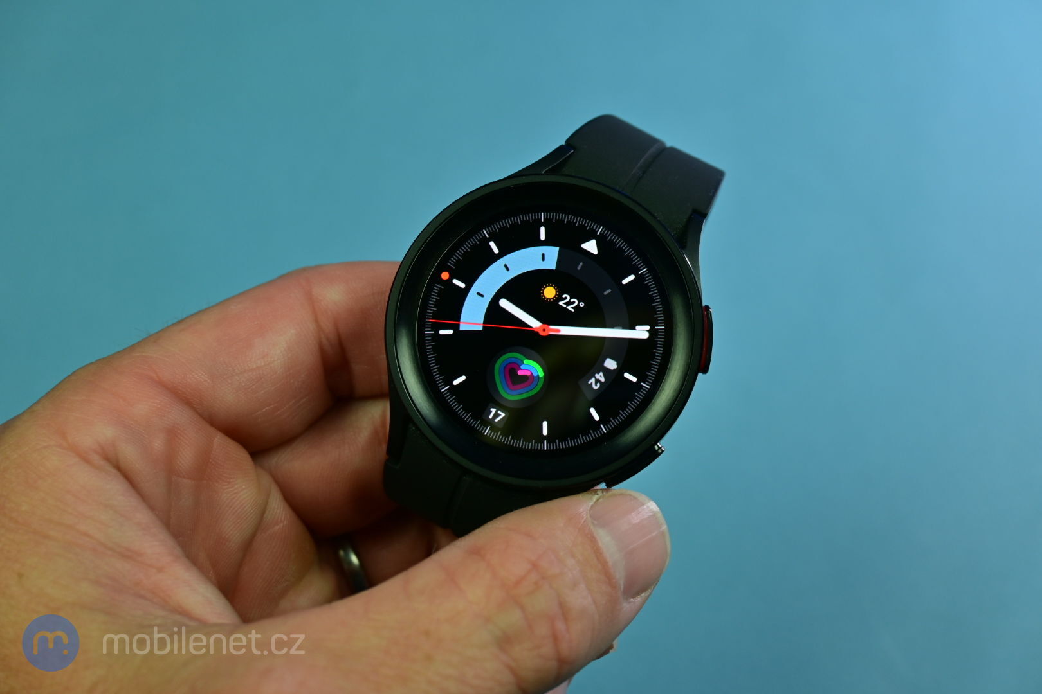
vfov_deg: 30.8
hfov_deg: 45.0
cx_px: 521
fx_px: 1259
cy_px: 347
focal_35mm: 44
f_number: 6.3
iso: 110
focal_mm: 29
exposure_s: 1/50
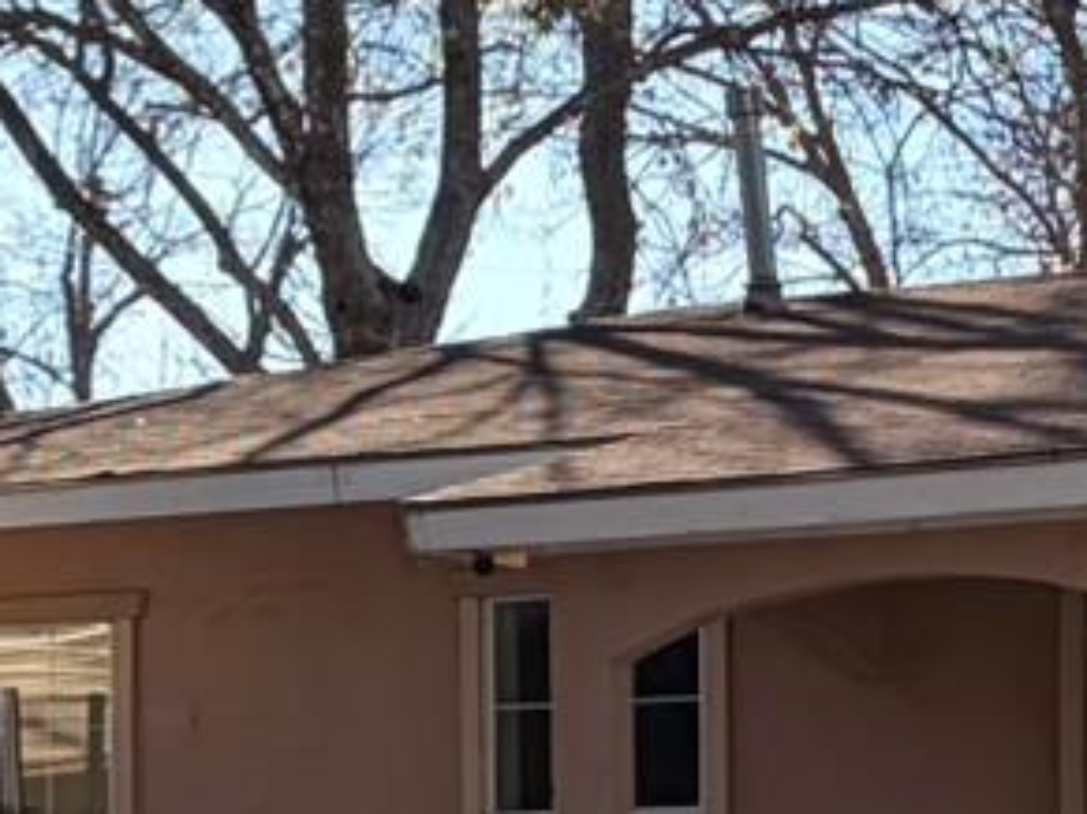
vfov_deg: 8.1
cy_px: 687
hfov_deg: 10.8
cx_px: 956
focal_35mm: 183
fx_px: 5744
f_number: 1.6
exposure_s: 1/2538
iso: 50
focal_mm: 5.96
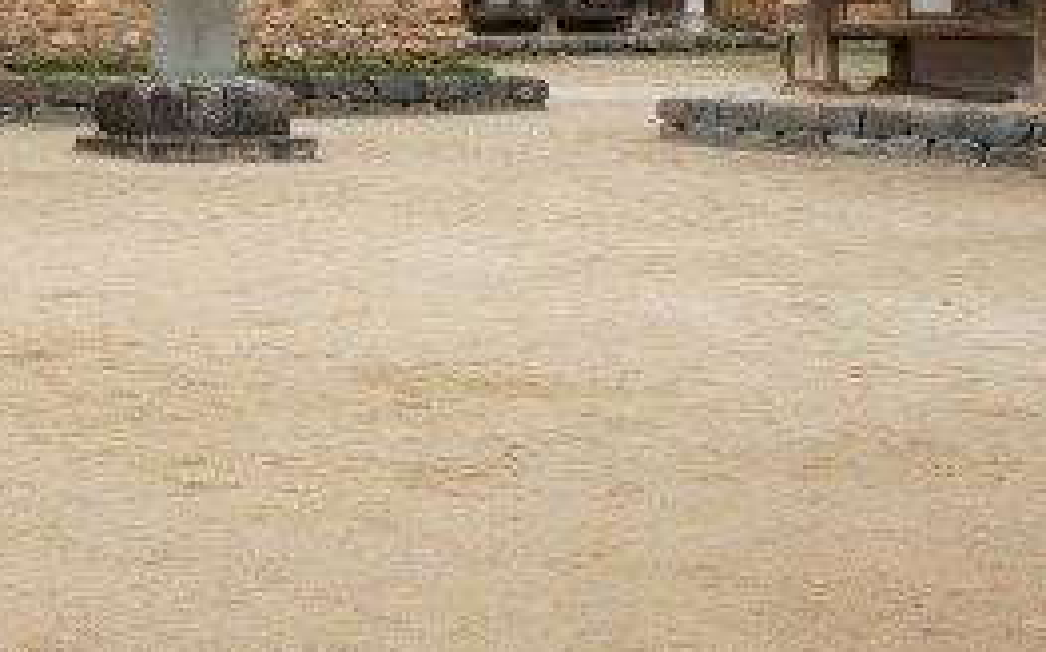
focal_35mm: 85
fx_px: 2422
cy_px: -74
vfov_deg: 14.9
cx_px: -36
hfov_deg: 23.2
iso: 200
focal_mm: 30
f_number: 8
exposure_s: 1/80
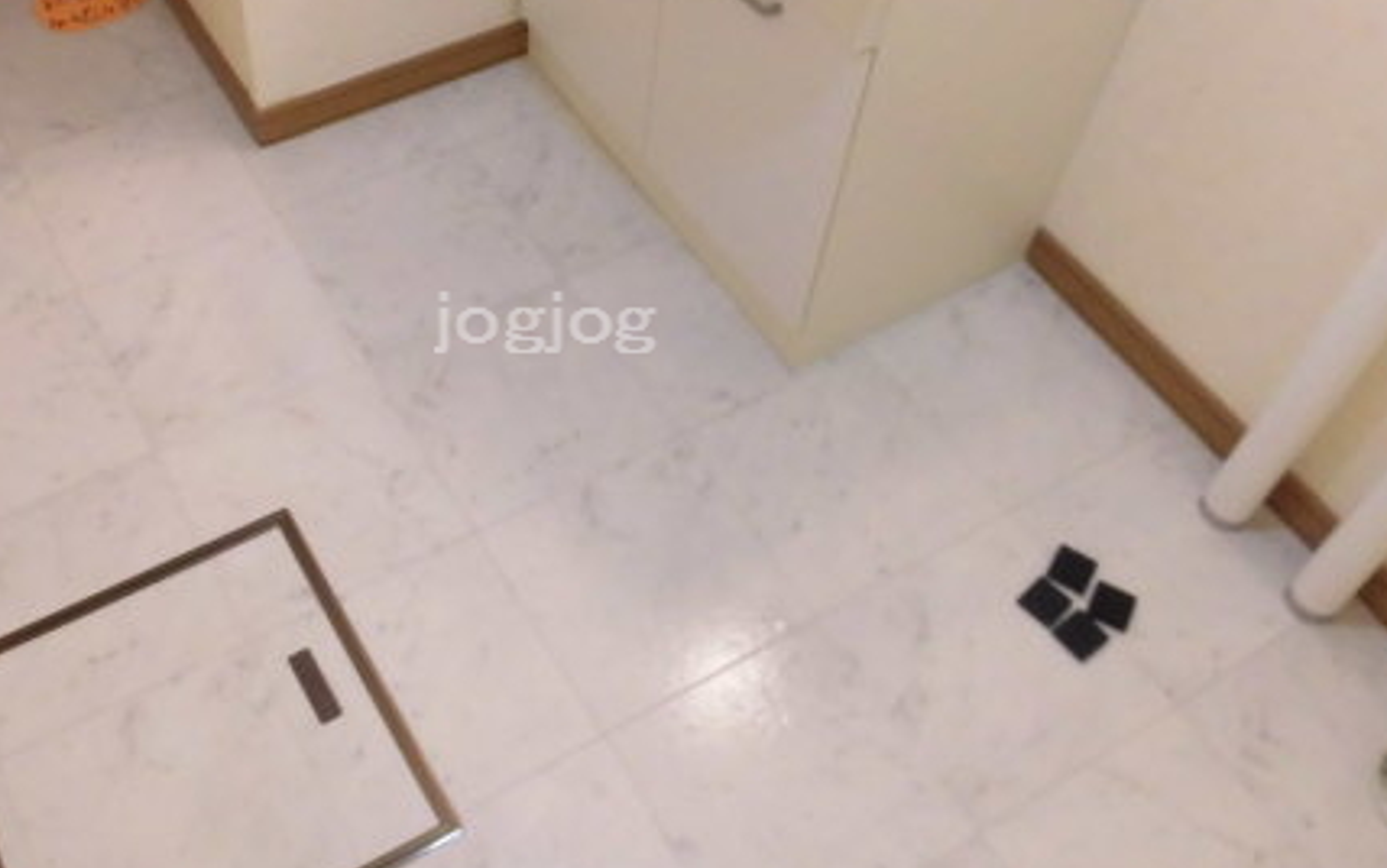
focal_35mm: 38
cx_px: 554
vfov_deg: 33.4
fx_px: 1437
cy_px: 314
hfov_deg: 51.2
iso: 320
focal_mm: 4.3
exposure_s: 1/30
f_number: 3.1
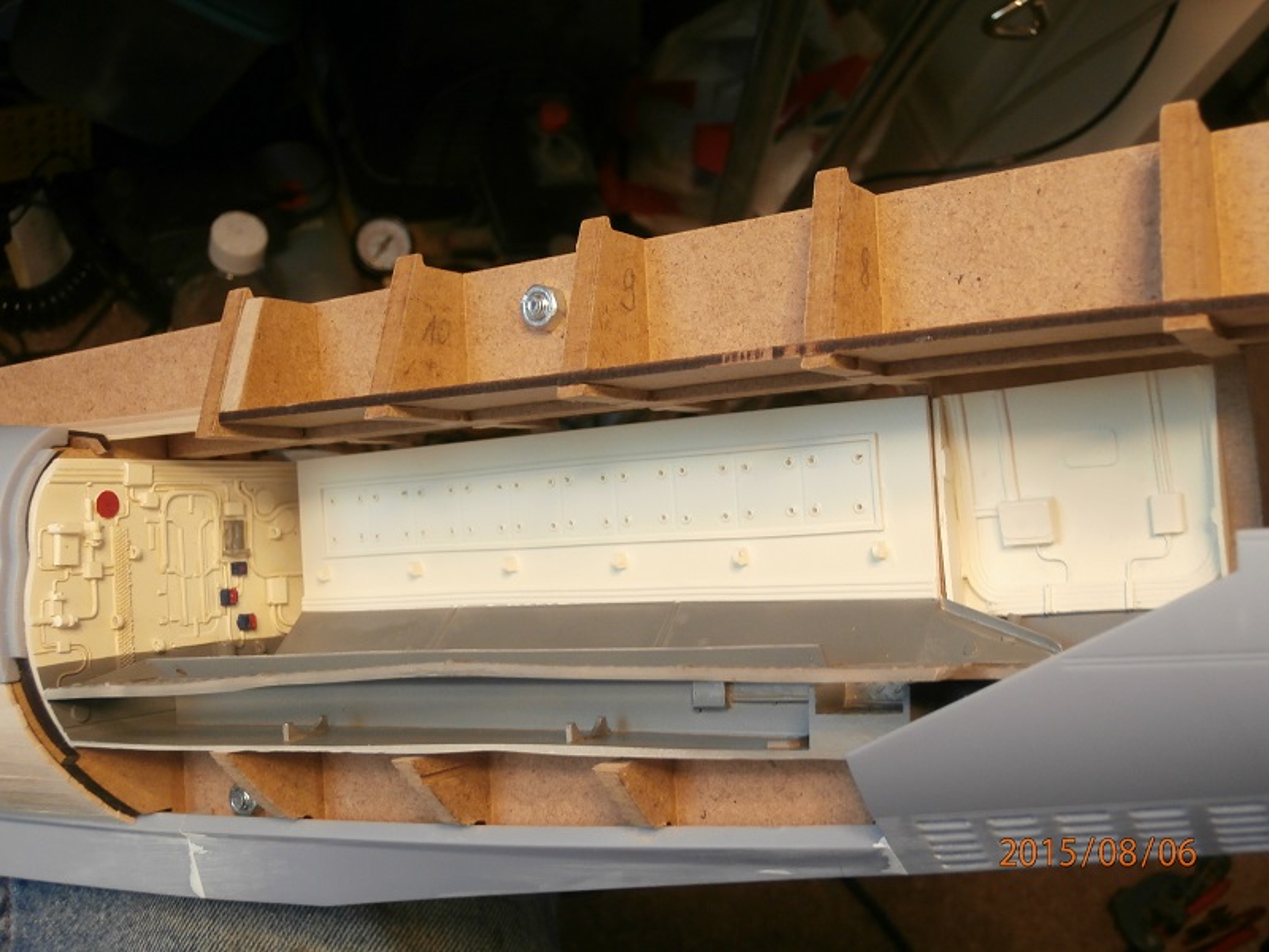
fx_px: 1393
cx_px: 634
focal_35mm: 38
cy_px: 476
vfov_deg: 37.7
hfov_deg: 49.0
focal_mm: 6.67
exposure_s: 1/15
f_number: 3.9
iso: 200
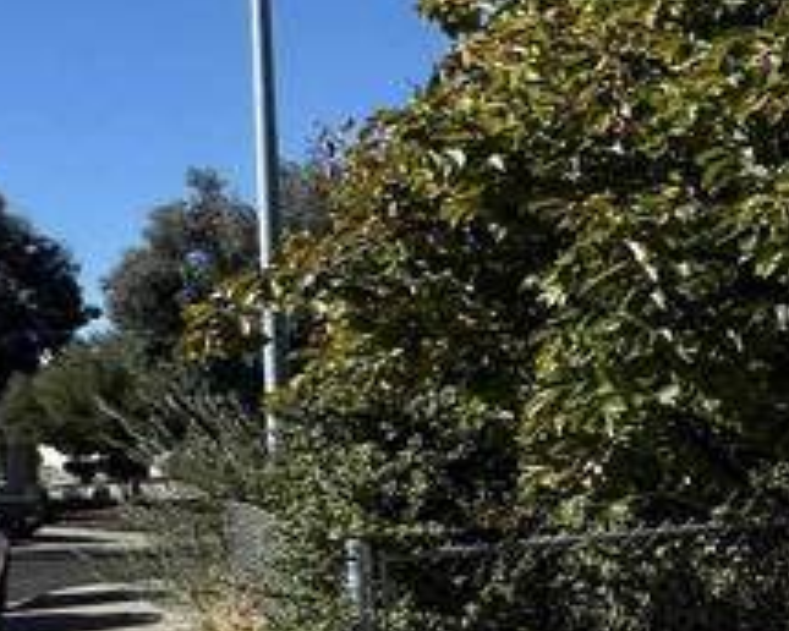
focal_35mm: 65
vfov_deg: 23.2
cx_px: 1828
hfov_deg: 15.9
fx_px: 1518
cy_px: 488
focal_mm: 2.22
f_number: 2.2
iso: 50
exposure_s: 1/3610
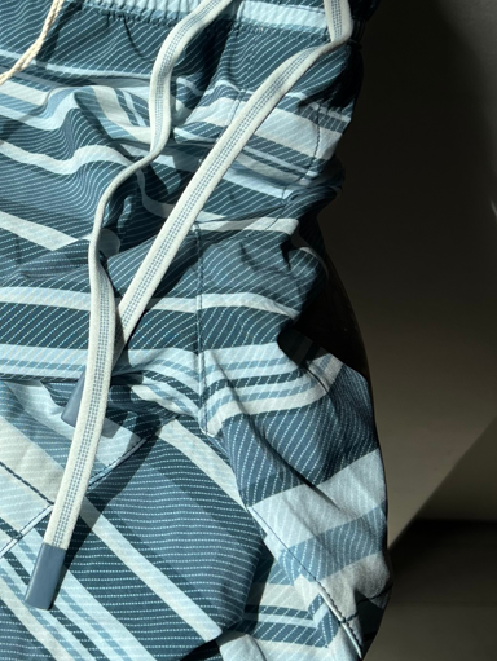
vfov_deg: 31.6
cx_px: -80
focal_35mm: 61
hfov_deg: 22.4
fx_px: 1166
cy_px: 298
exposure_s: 1/1019
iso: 50
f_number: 1.5
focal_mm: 5.7
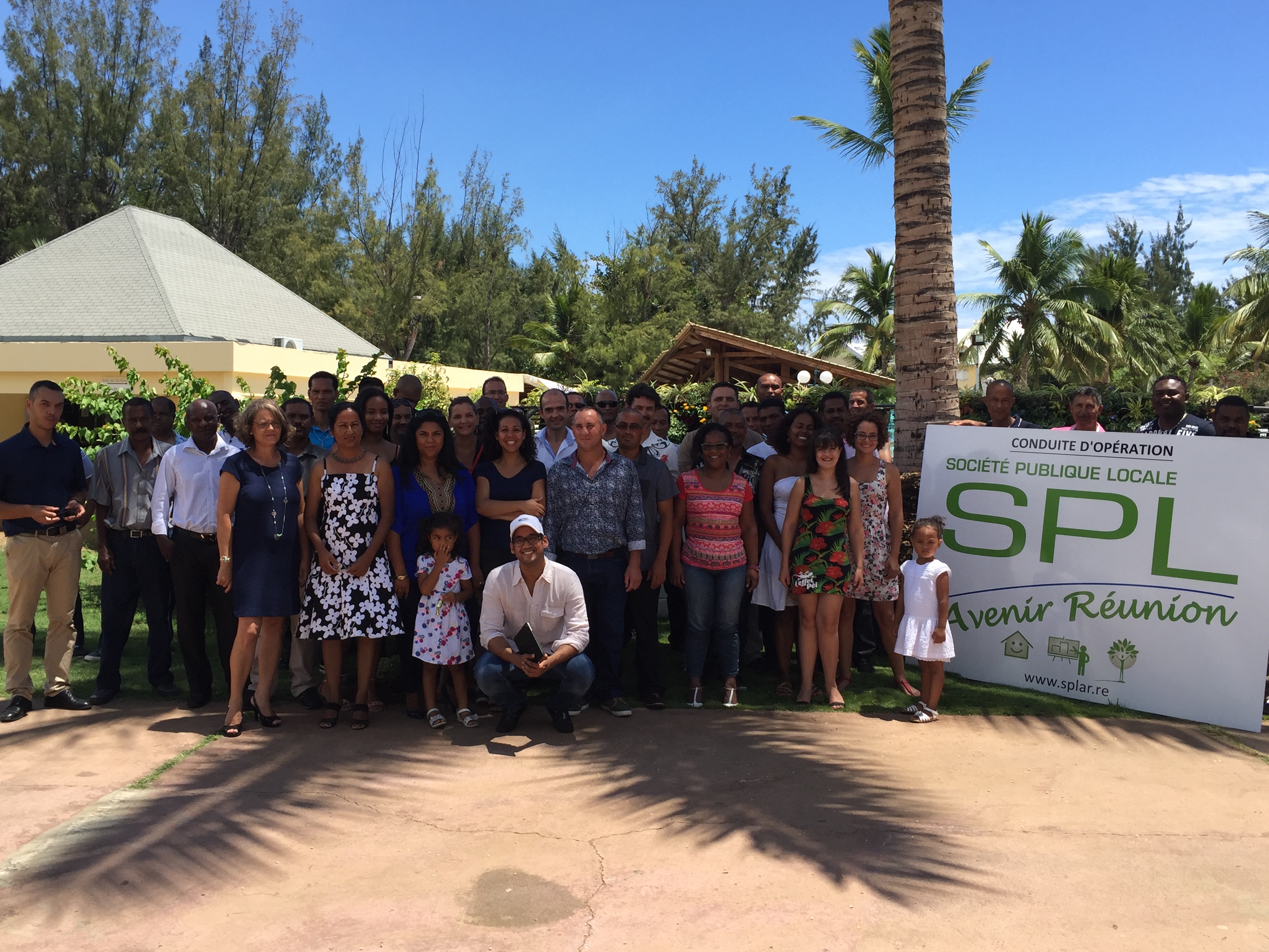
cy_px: 458
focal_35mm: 34
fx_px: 1246
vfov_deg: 41.8
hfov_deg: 53.9
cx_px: 600
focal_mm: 4.15
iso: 32
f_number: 2.2
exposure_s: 1/1412
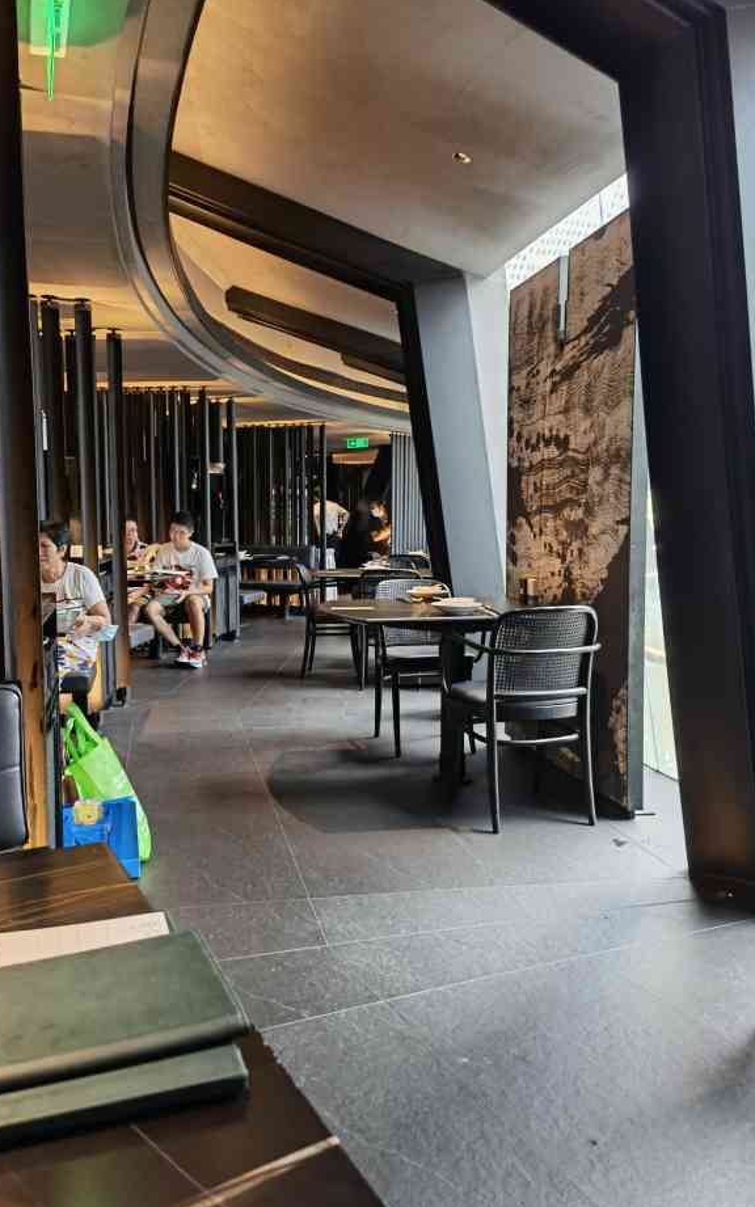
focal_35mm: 29
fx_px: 954
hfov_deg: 43.0
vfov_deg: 64.6
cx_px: 303
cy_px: 607
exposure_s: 1/50
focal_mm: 6.67
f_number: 1.9
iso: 320
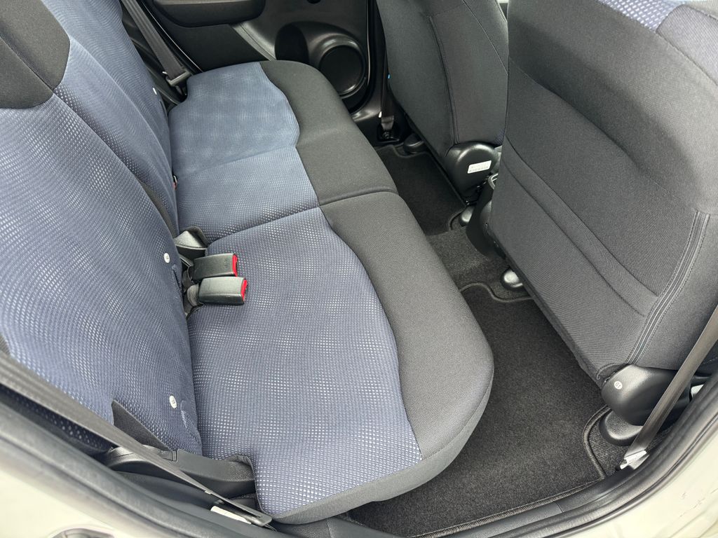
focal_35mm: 24
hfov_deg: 71.6
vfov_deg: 56.8
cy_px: 269
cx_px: 359
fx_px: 498
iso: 250
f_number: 1.78
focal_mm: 6.76
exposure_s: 1/60
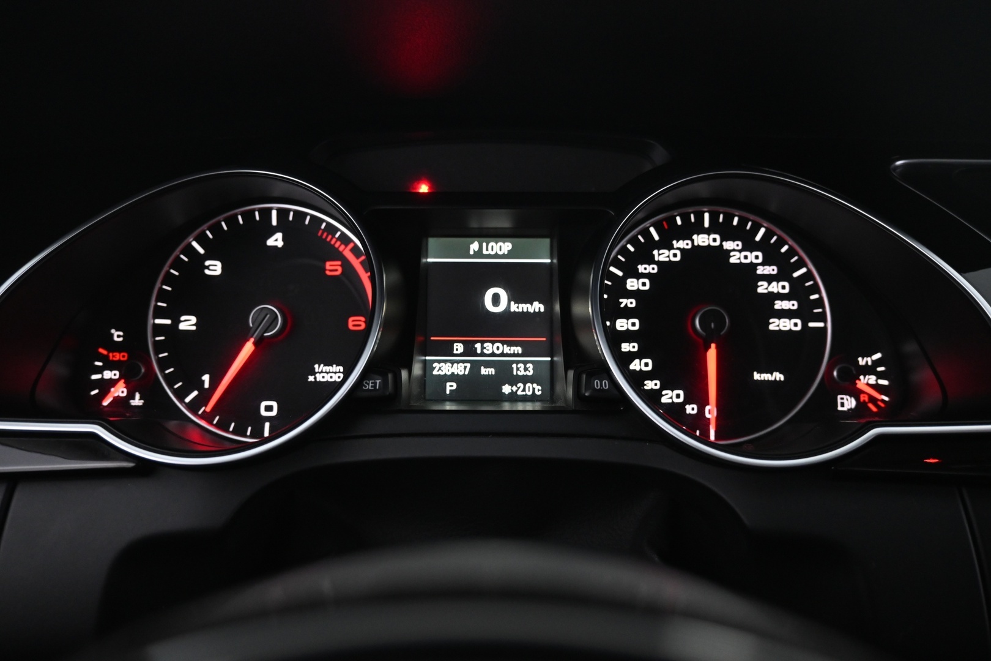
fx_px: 764
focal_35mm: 28
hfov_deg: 65.9
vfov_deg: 46.8
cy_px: 330
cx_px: 496
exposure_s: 1/30
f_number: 3.8
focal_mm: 18.5
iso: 2000
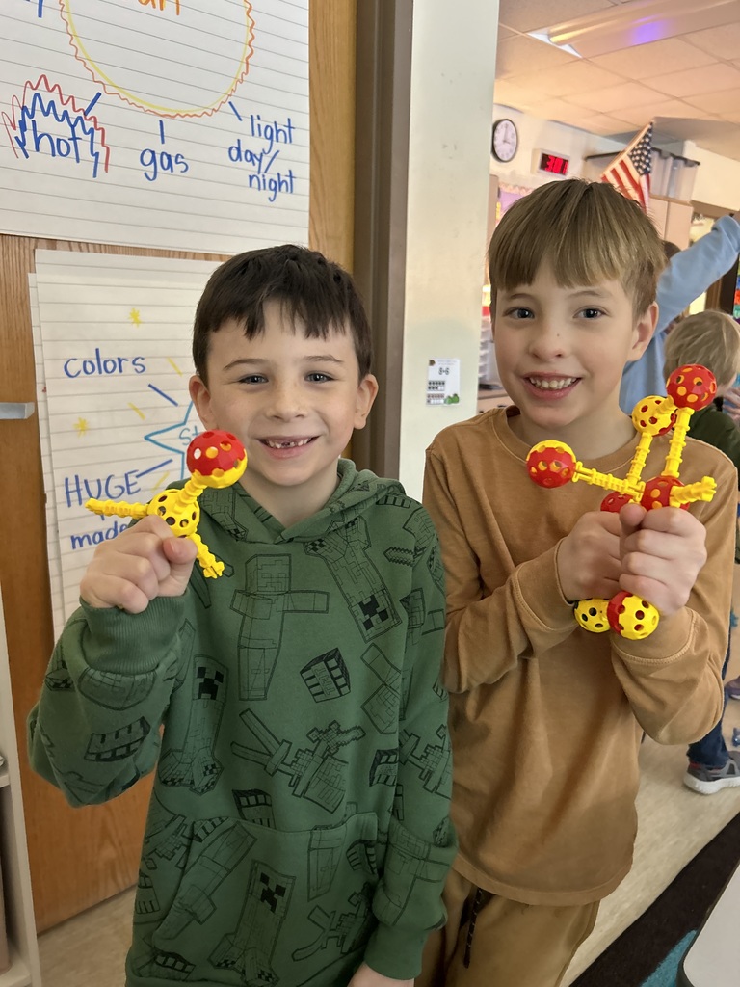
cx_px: 370
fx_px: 741
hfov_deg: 53.1
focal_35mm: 26
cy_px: 494
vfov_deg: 67.3
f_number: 1.5
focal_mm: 5.7
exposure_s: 1/40
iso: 400
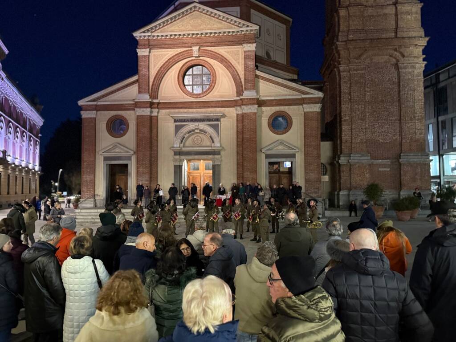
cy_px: 171
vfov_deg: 56.8
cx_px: 228
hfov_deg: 71.6
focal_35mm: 24
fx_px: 316
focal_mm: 6.76
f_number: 1.78
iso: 1000
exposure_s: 1/25
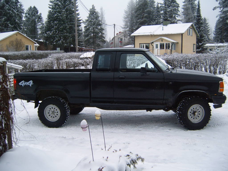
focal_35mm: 37
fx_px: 244
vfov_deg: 38.7
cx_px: 114
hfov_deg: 50.1
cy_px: 86
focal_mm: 6.2
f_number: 2.9
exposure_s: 1/45
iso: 63
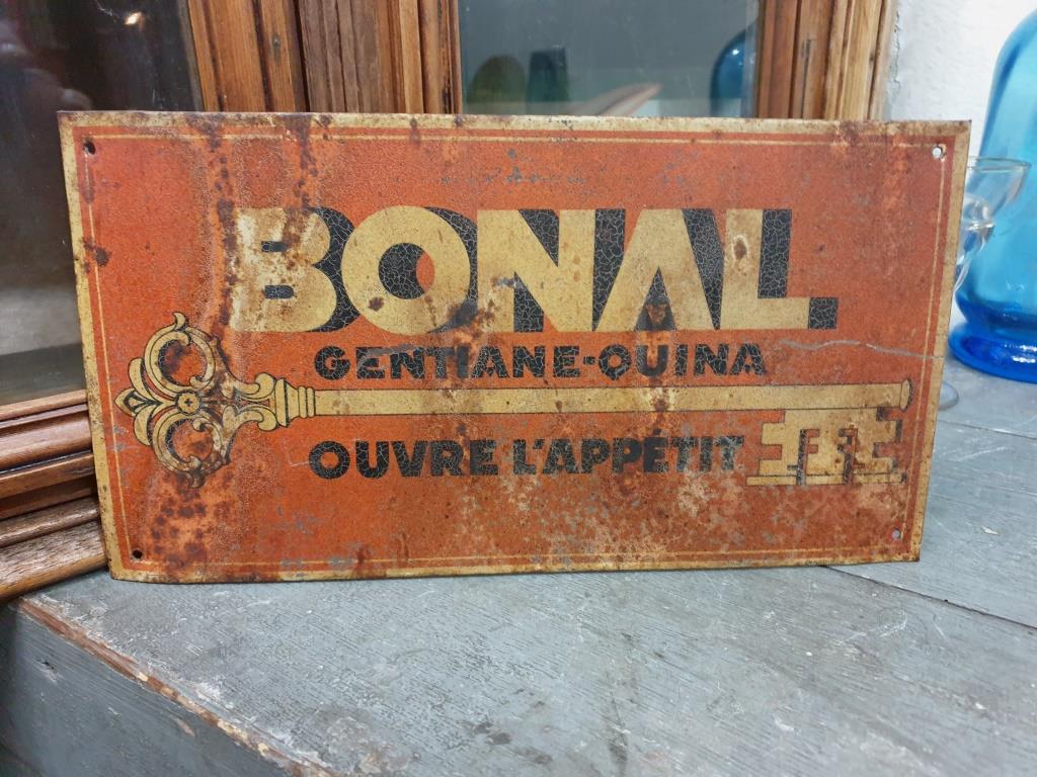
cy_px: 388
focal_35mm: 26
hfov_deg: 67.3
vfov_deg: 53.1
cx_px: 518
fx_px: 779
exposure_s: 1/20
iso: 320
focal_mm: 4.3
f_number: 1.5
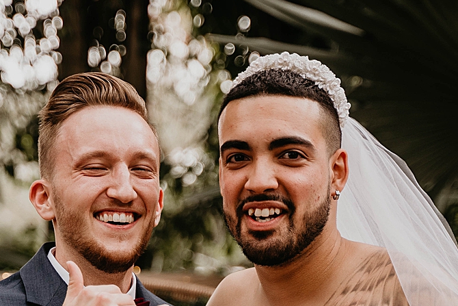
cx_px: 146
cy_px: 297
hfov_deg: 13.8
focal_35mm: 148
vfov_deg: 9.2
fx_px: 1883
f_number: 2.8
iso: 400
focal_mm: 62
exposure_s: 1/320
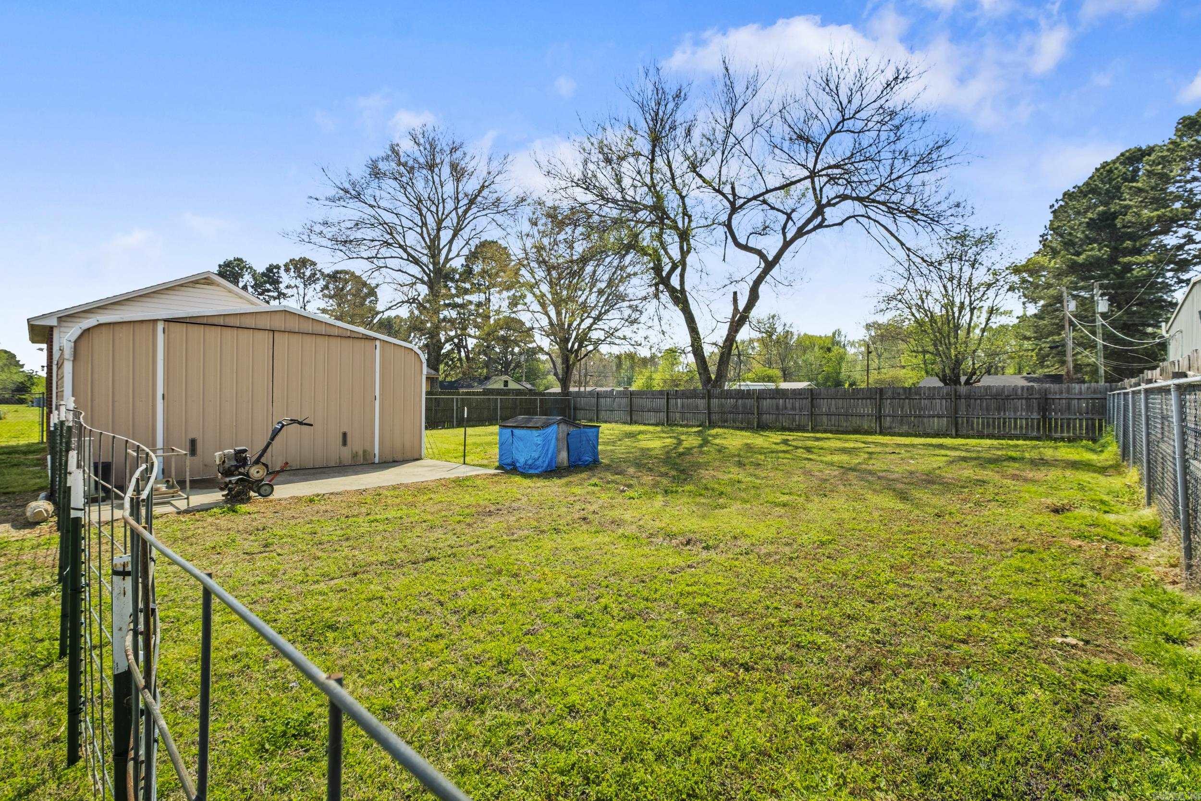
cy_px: 400
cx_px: 600
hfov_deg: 100.4
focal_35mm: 15
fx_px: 500
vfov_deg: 77.3
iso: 200
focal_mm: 10
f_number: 8
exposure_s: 1/80
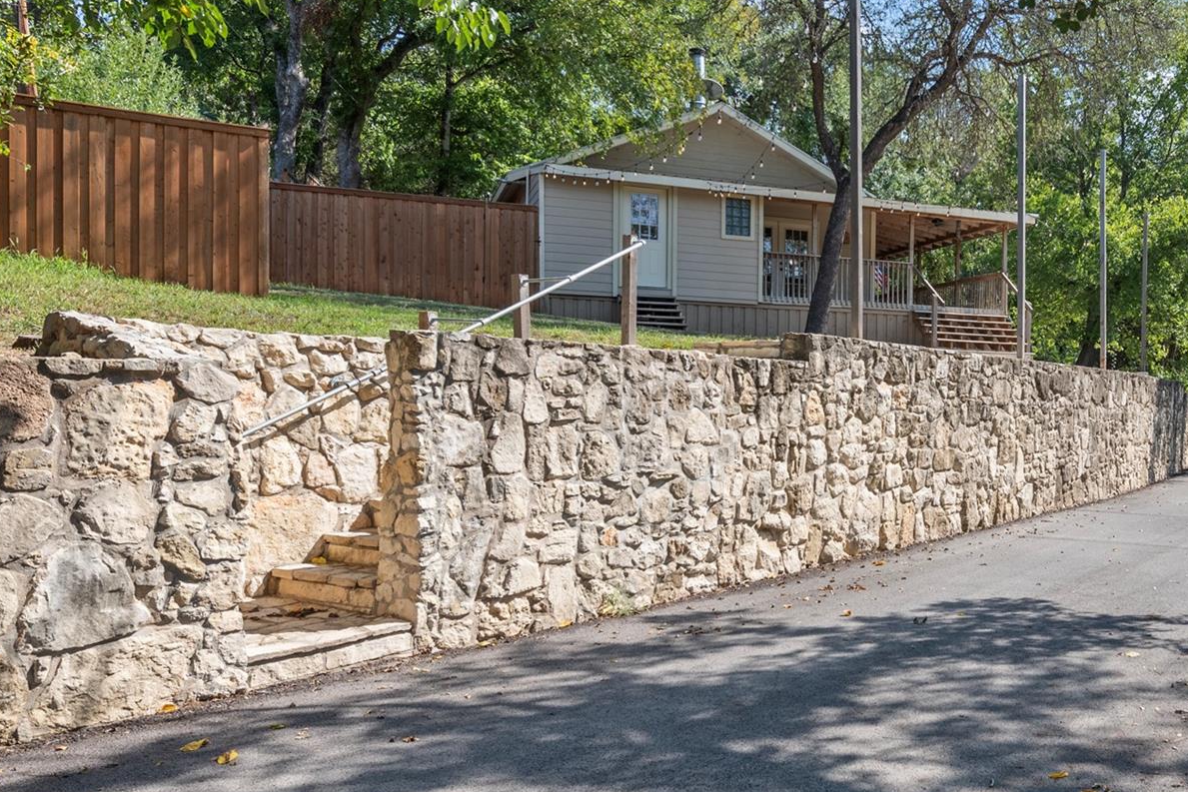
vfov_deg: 42.3
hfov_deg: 56.4
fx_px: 1023
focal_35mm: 31
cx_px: 929
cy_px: 349
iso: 400
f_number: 8
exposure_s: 1/250
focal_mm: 18
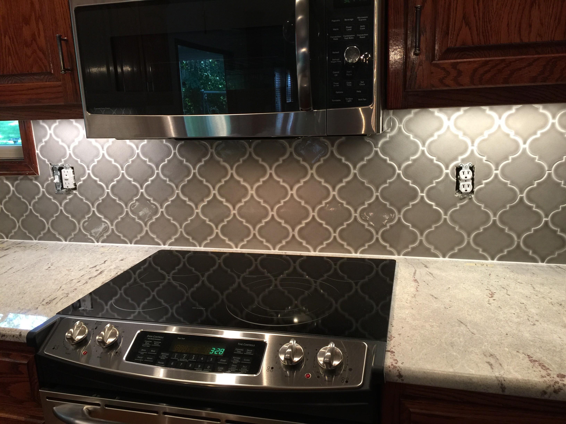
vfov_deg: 48.2
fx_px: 474
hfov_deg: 61.7
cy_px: 212
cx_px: 283
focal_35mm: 29
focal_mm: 4.15
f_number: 2.2
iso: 50
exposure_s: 1/15
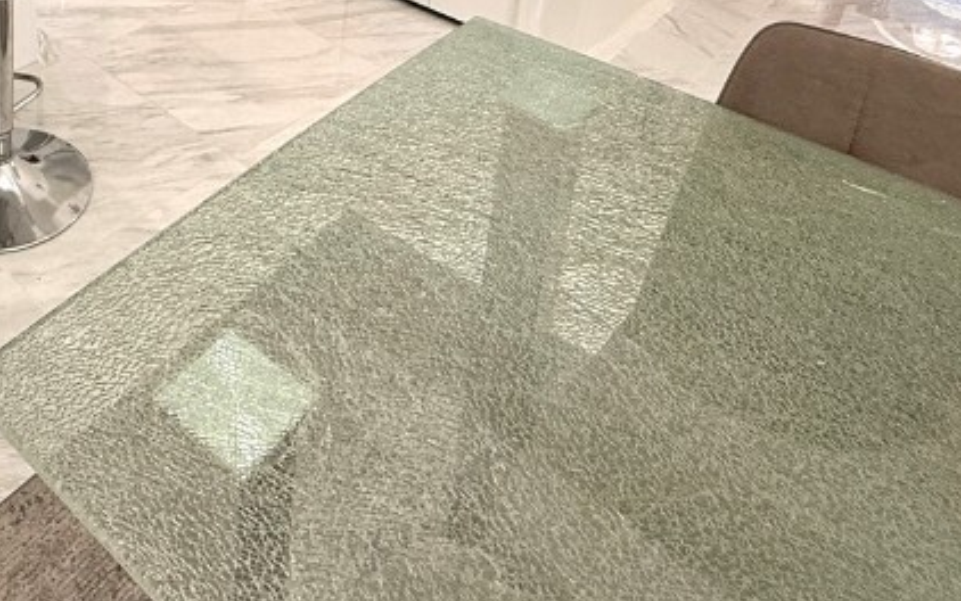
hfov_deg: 50.3
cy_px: -191
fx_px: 943
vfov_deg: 28.6
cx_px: 175
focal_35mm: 36
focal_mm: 2.22
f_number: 2.2
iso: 200
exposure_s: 1/120
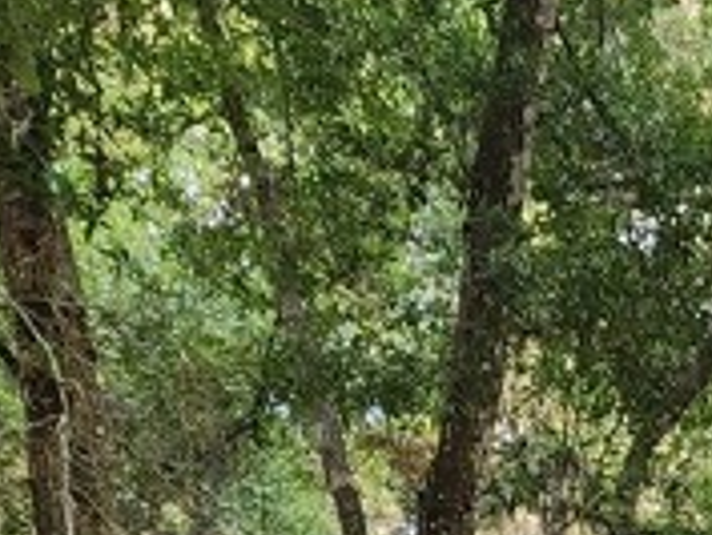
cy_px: 1175
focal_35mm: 133
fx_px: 2737
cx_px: 1400
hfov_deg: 13.0
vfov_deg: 10.1
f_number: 1.8
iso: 20
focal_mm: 6.4
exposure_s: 1/60
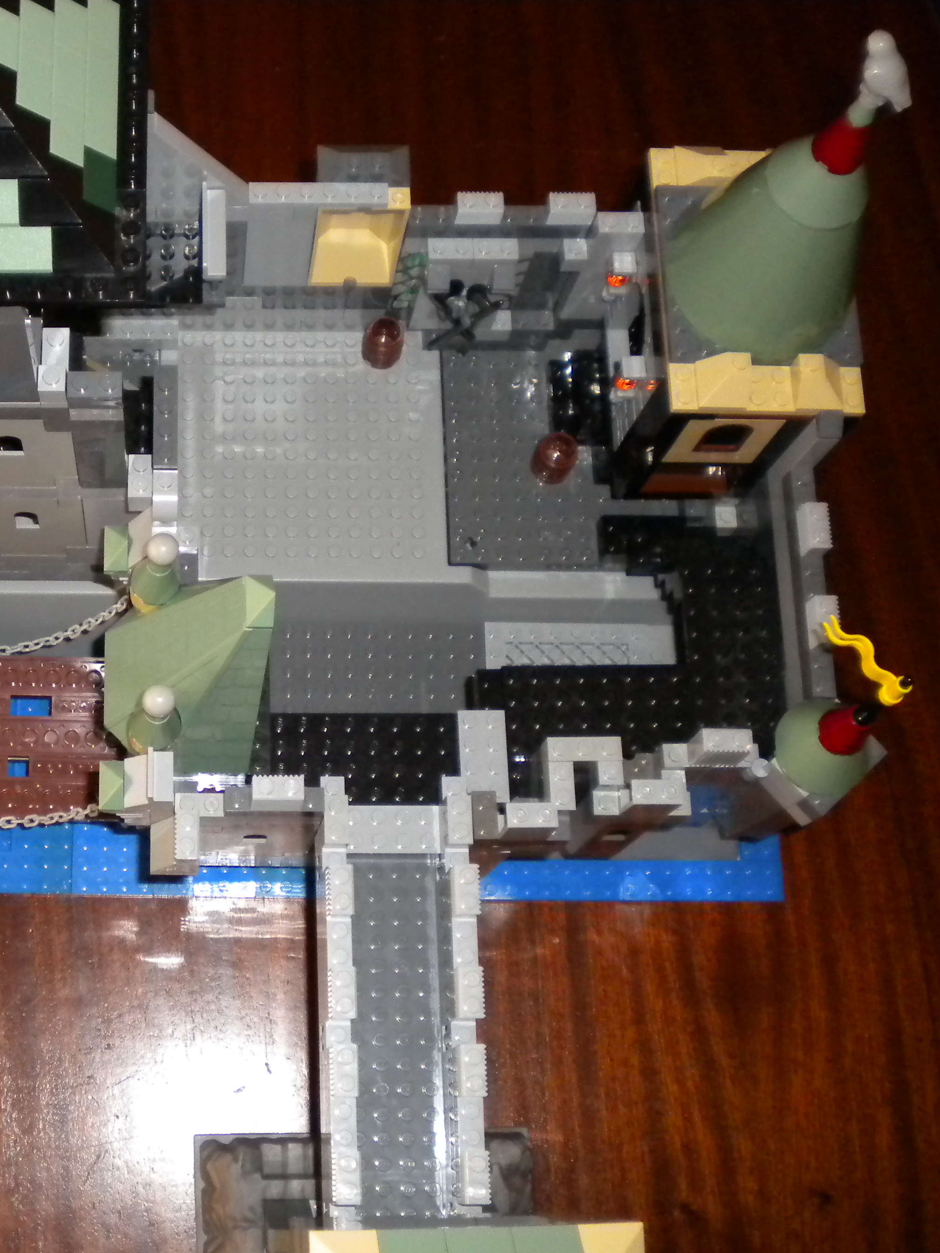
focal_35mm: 47
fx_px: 1702
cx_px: 113
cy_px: 625
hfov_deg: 29.7
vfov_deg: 40.4
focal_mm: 6.3
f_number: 3.1
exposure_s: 1/30
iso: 400
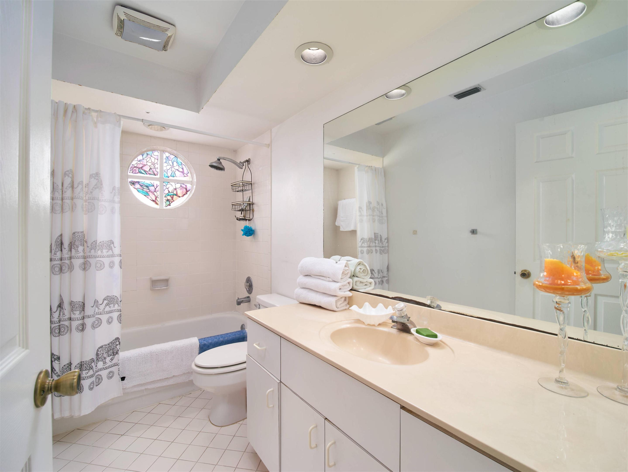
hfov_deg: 102.0
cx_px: 314
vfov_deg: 85.7
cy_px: 236
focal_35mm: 14
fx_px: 254
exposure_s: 1/250
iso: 100
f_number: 5.6
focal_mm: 7
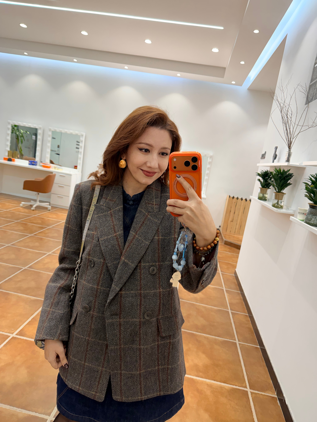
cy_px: 211
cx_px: 158
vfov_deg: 71.6
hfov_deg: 56.8
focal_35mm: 24
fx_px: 293
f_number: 1.78
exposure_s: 1/100
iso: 200
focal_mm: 6.76
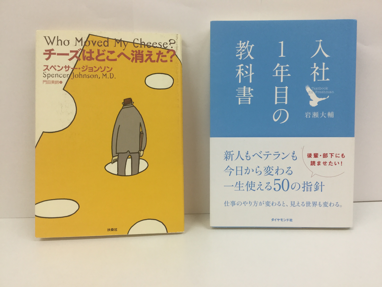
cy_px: 144
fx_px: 342
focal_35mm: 31
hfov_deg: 58.4
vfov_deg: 45.4
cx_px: 191
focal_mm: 3.3
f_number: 2.4
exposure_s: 1/33
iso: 25
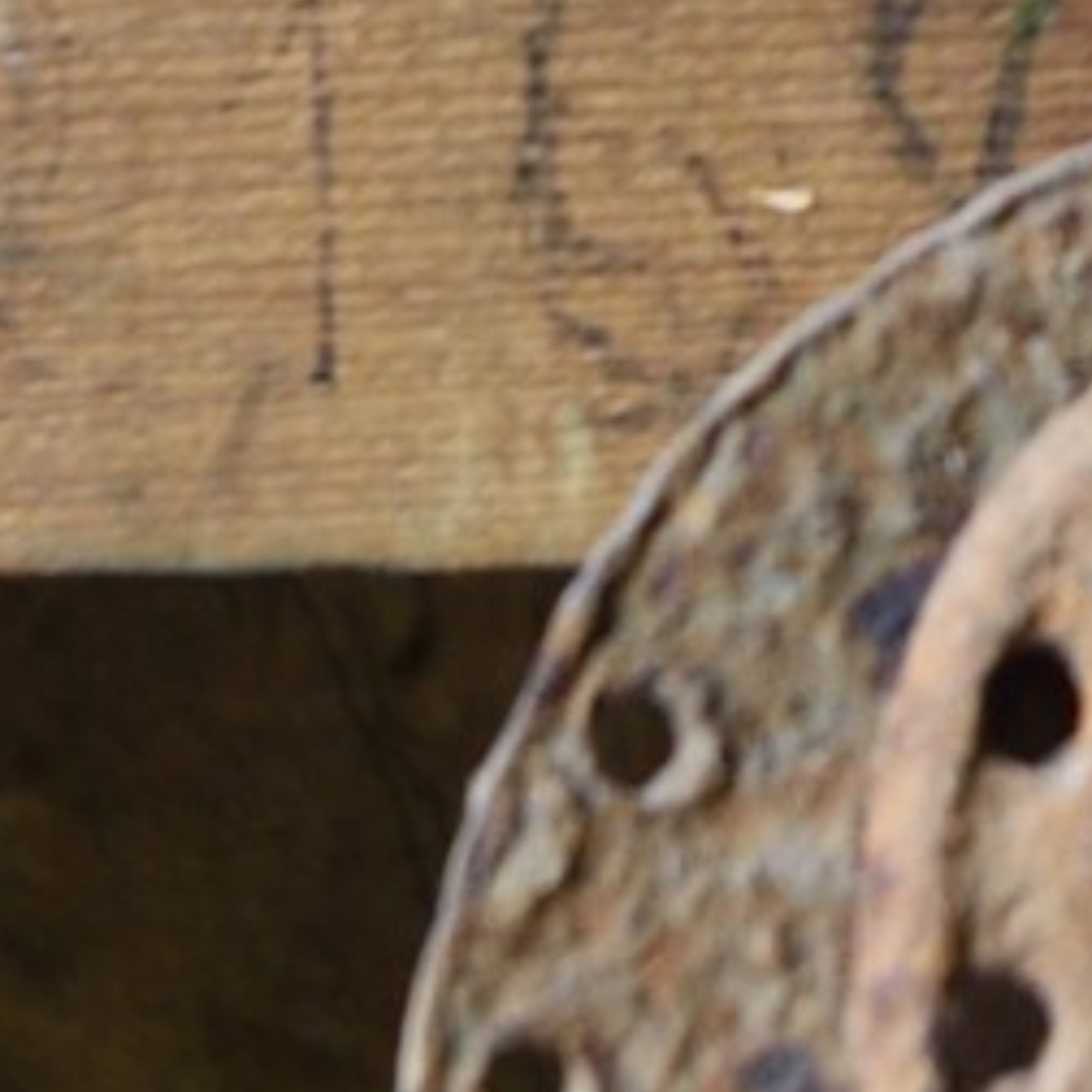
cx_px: 2123
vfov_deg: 4.1
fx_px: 14455
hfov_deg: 4.3
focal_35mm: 405
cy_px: -2641
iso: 800
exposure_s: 1/20
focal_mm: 50
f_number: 6.3
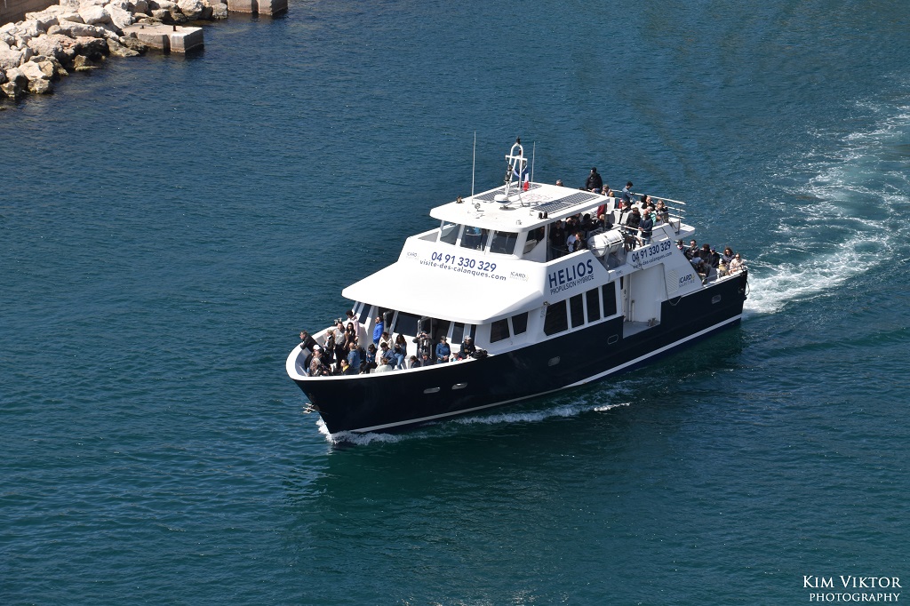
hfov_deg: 16.1
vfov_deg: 10.7
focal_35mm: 128
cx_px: 455
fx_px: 3222
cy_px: 303
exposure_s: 1/400
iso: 200
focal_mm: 85
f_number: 10
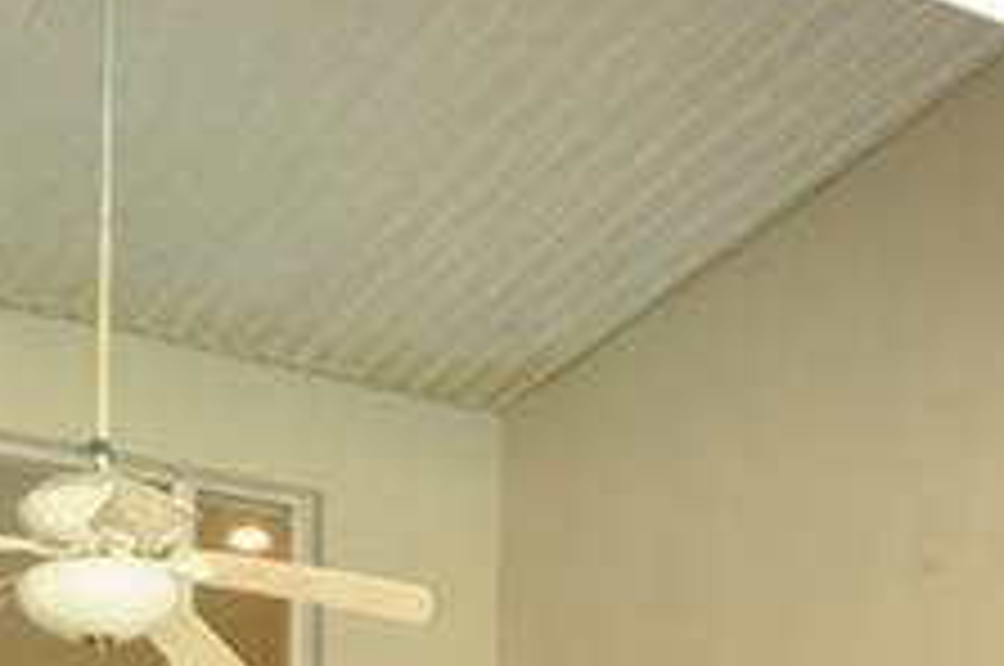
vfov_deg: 16.5
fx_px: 1922
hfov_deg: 29.3
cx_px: 491
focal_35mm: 69
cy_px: 1195
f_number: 7.1
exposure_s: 1/13
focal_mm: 10
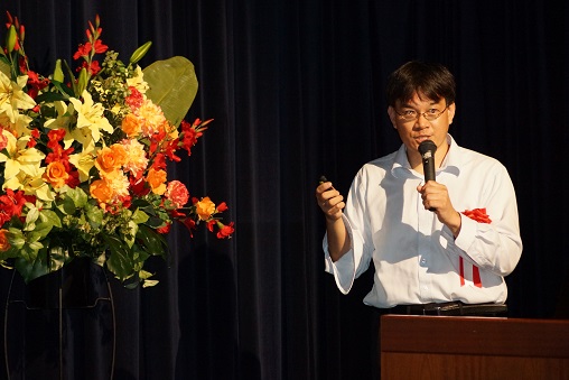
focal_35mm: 300
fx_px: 4743
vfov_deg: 4.6
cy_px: 190
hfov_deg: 6.9
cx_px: 284
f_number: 5.6
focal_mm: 200
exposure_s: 1/60
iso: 1600
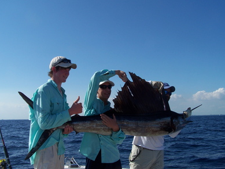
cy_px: 86
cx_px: 111
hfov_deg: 47.9
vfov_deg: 36.8
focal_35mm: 39
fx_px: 253
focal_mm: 6.3
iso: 80
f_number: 5.6
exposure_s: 1/640
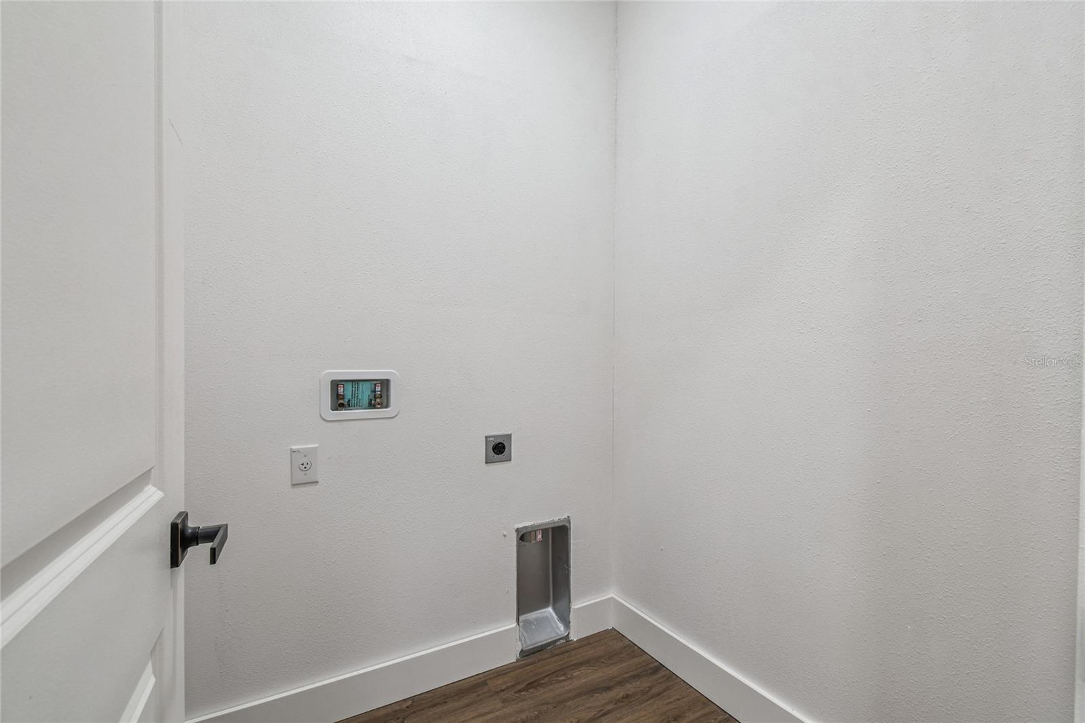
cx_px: 542
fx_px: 452
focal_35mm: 15
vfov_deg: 77.3
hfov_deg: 100.4
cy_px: 362
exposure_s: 1/2
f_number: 7.1
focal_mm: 10
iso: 100
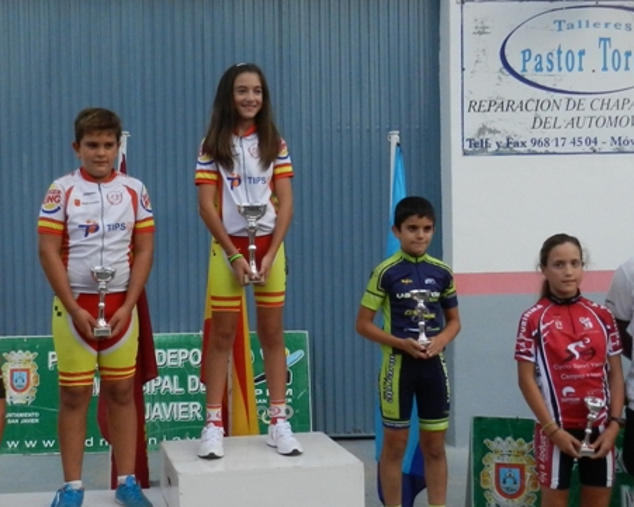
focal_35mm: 51
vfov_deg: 29.7
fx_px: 957
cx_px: 204
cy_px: 254
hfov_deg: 36.2
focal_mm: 4
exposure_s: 1/250
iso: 400
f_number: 3.4
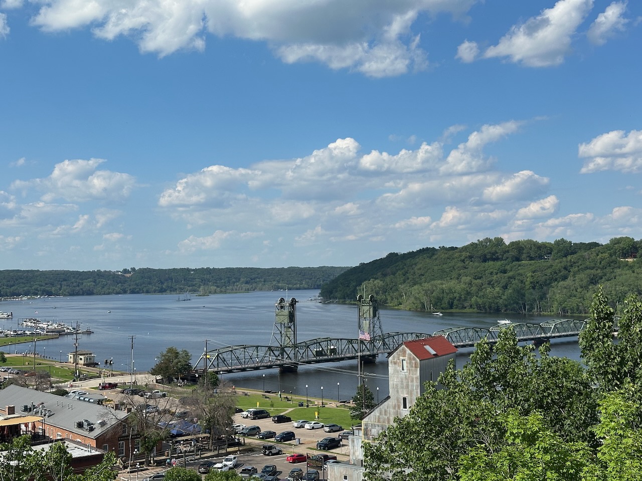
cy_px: 240
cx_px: 321
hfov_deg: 39.7
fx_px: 890
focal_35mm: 48
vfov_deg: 30.3
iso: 64
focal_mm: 6.86
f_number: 1.78
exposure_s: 1/5882
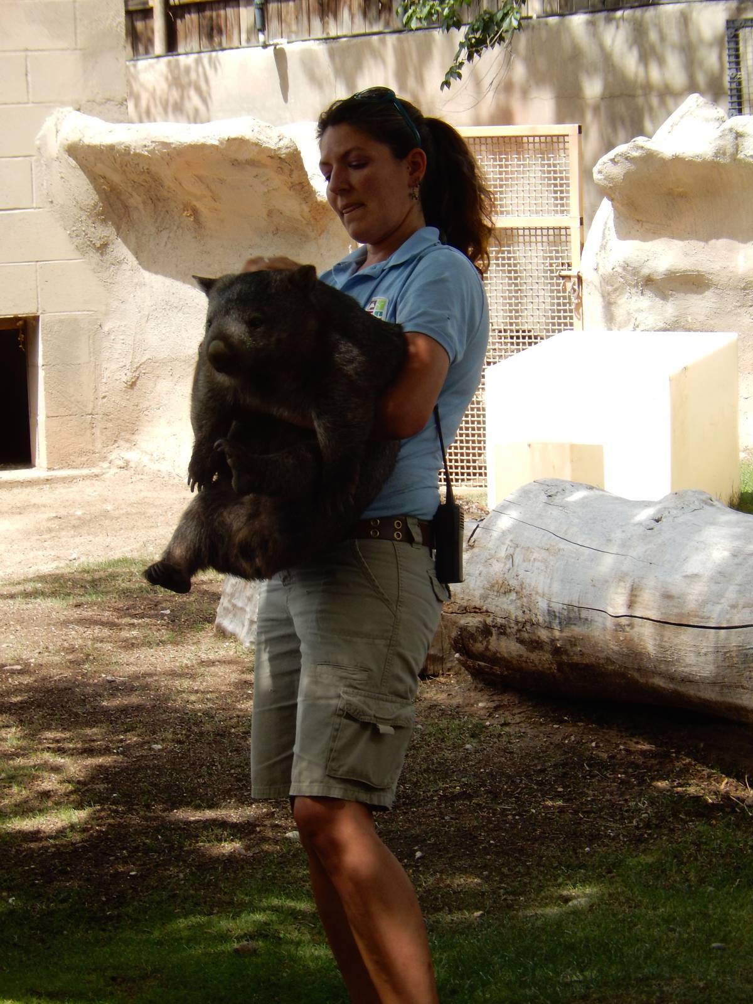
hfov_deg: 10.1
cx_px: 376
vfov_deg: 13.4
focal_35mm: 147
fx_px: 4264
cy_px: 502
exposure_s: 1/125
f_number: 5.6
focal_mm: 26.4
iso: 125
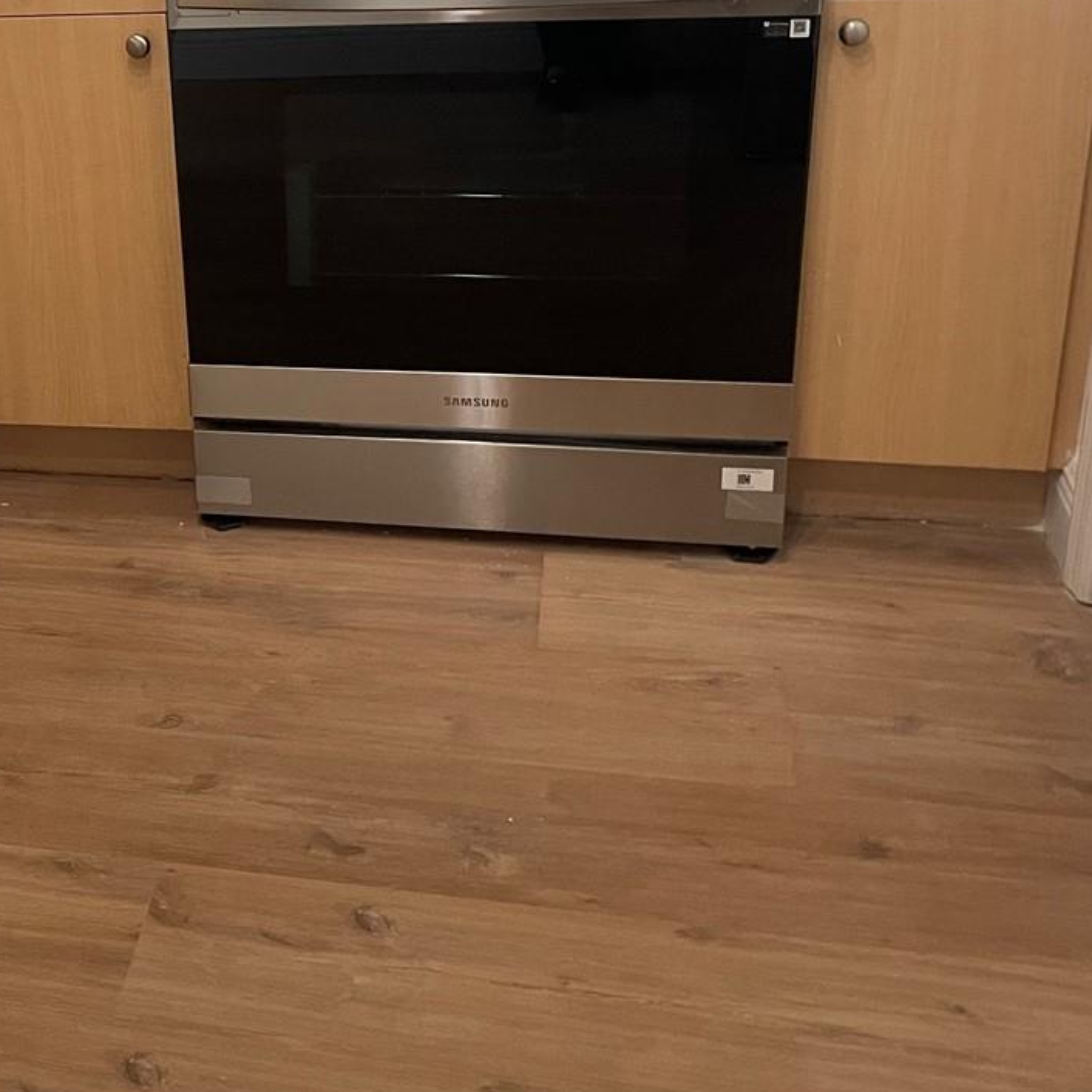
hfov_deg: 30.9
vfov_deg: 32.4
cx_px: 54
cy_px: 334
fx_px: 1856
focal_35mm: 52
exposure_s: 1/60
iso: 200
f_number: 1.6
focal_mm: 4.2
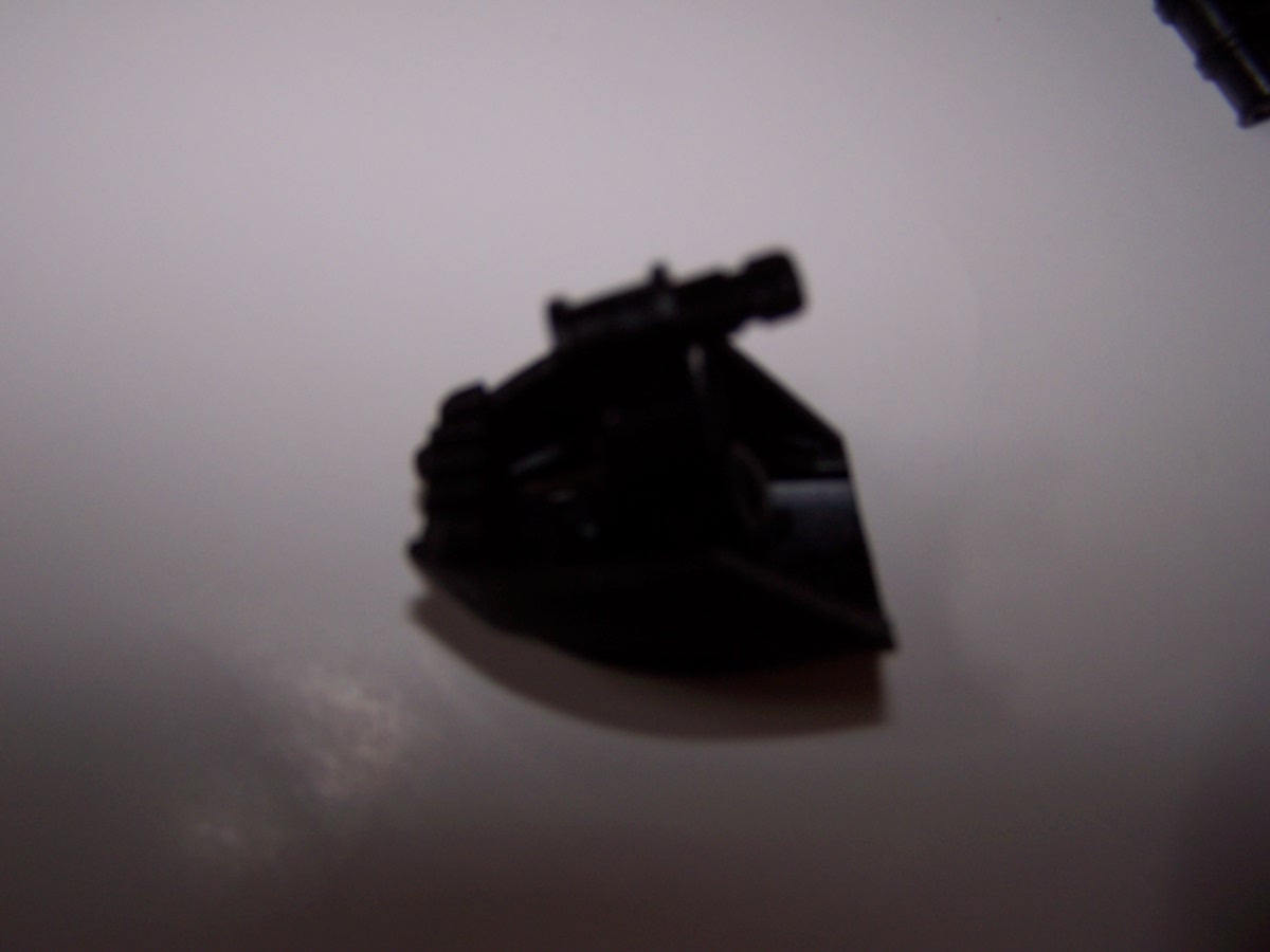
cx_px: 635
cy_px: 476
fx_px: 1394
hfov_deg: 49.0
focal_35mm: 38
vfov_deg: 37.7
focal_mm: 6.3
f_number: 2.8
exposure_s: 1/60
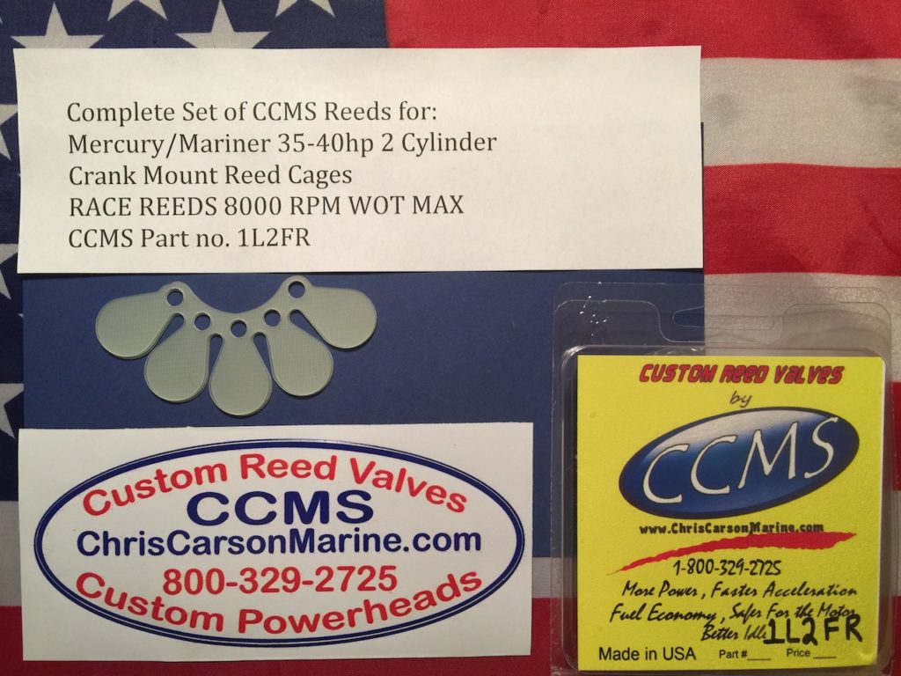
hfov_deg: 61.7
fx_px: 755
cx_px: 450
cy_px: 338
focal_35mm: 29
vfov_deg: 48.2
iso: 50
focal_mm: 4.15
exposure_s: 1/30
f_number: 2.2
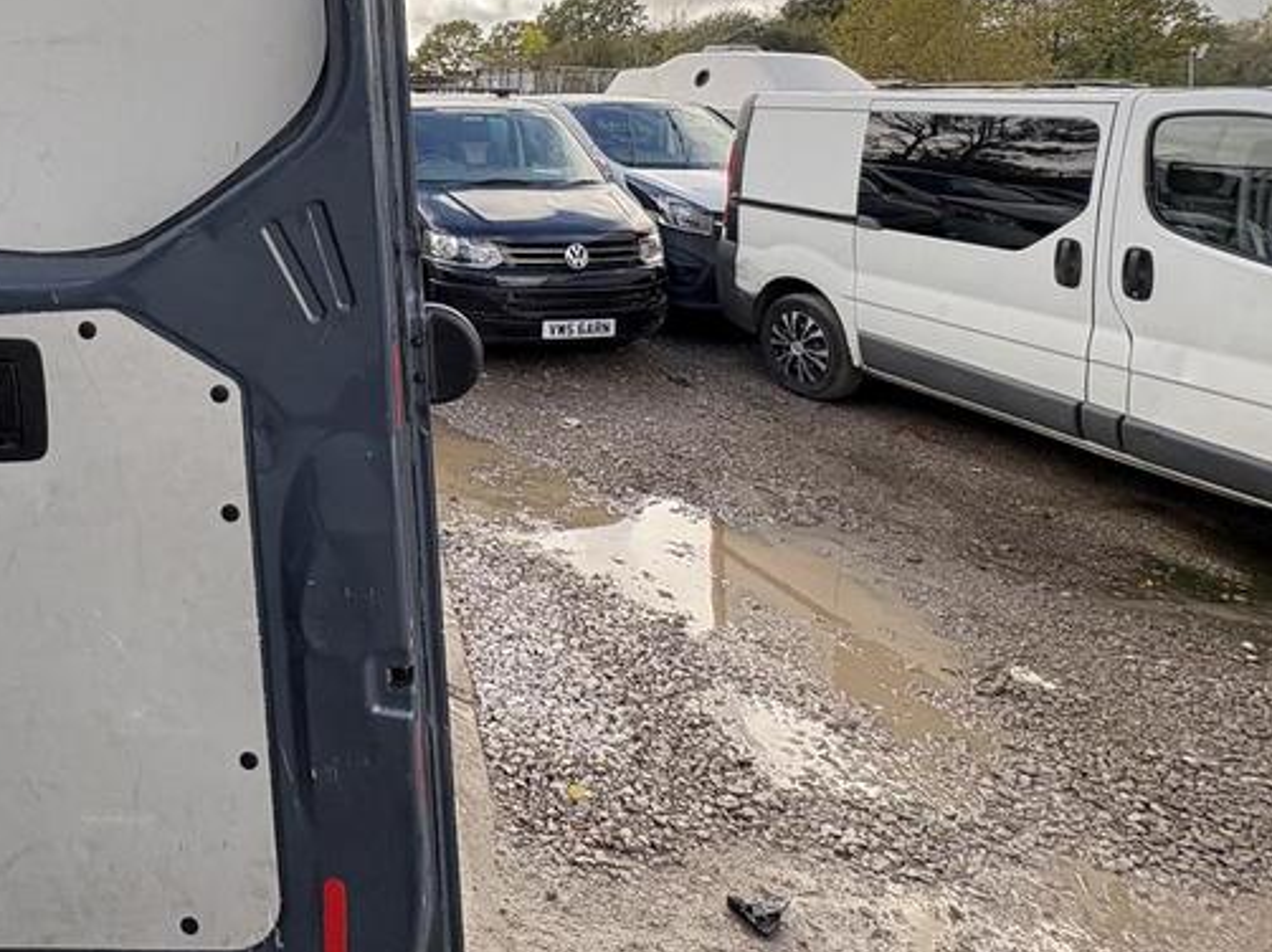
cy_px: 142
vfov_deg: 50.2
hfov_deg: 63.1
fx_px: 918
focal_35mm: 25
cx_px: 243
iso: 40
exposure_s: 1/354
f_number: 2.2
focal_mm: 2.22
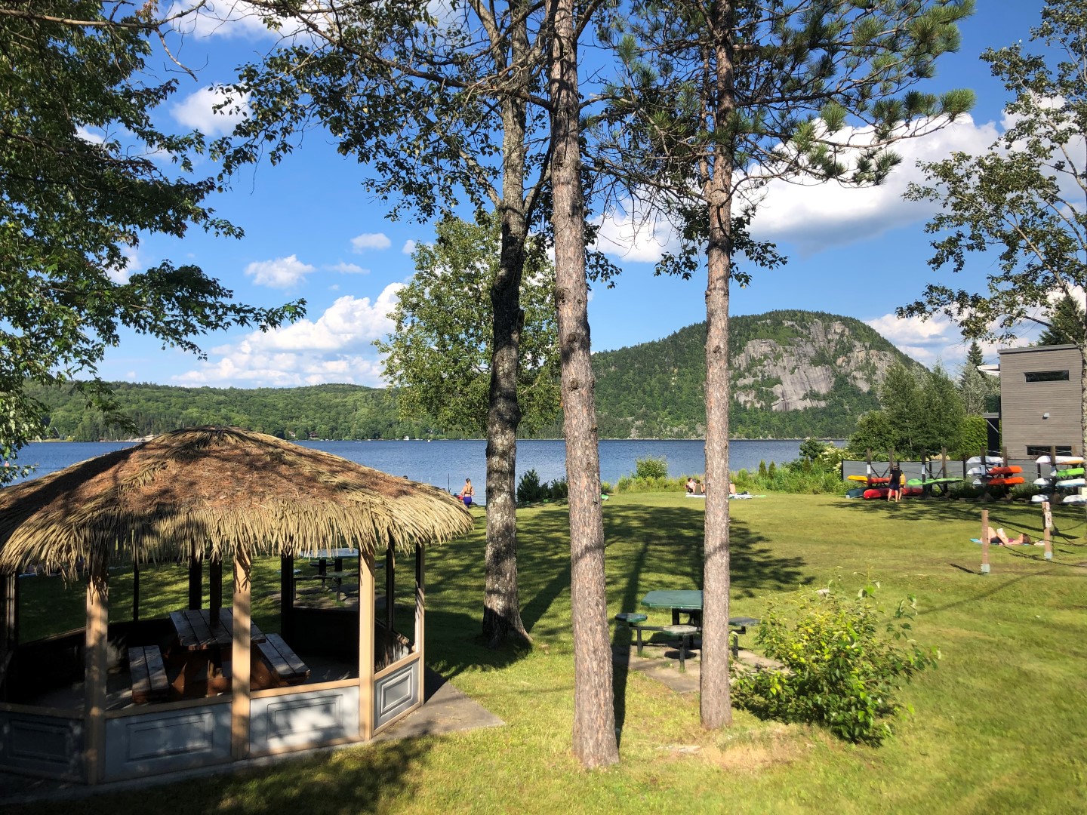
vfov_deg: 49.7
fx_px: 879
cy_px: 408
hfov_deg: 63.4
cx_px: 544
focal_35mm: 28
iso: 20
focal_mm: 3.99
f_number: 1.8
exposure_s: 1/1715
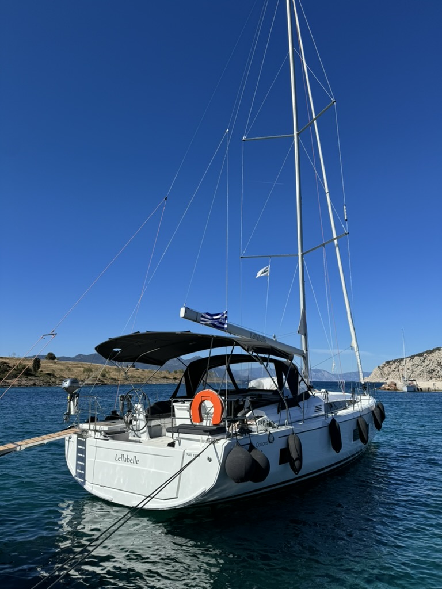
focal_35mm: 24
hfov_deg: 56.8
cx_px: 221
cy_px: 294
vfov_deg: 71.6
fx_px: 409
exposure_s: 1/5814
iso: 80
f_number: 1.78
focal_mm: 6.76
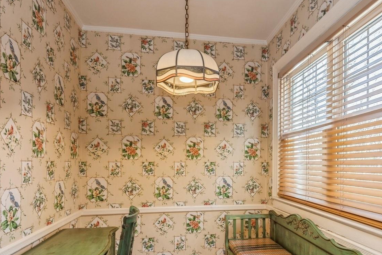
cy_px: 163
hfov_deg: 75.5
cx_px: 223
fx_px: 244
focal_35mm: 23
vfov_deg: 54.4
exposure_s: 1/10
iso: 200
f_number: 9
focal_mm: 16
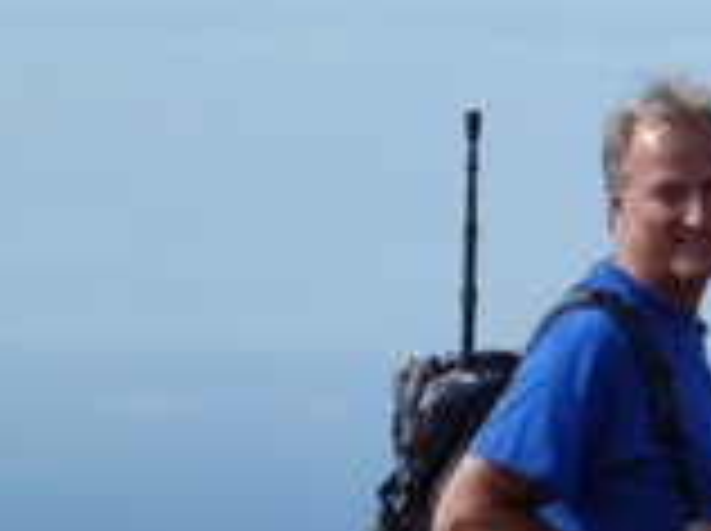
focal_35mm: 316
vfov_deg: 4.7
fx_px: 6481
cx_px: 850
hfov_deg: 6.2
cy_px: 693
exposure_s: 1/500
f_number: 5
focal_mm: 17
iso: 80
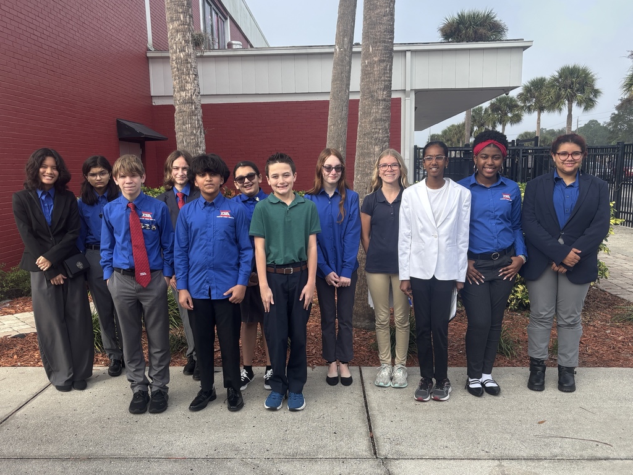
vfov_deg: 53.1
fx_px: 475
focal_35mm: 26
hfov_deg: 67.3
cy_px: 238
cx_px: 316
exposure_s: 1/844
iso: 50
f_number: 1.6
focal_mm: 5.96
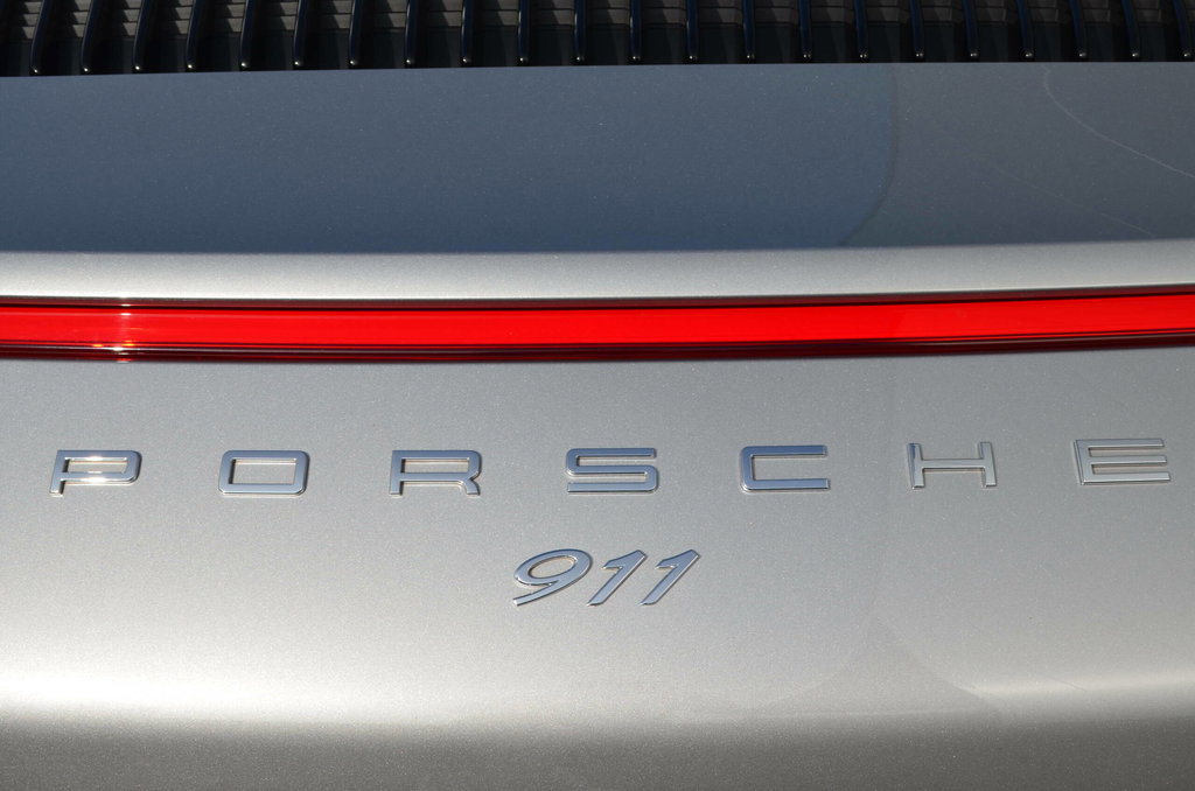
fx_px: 1789
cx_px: 598
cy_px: 396
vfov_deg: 24.9
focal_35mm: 54
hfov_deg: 36.9
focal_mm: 36
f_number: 11
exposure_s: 1/125
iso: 110
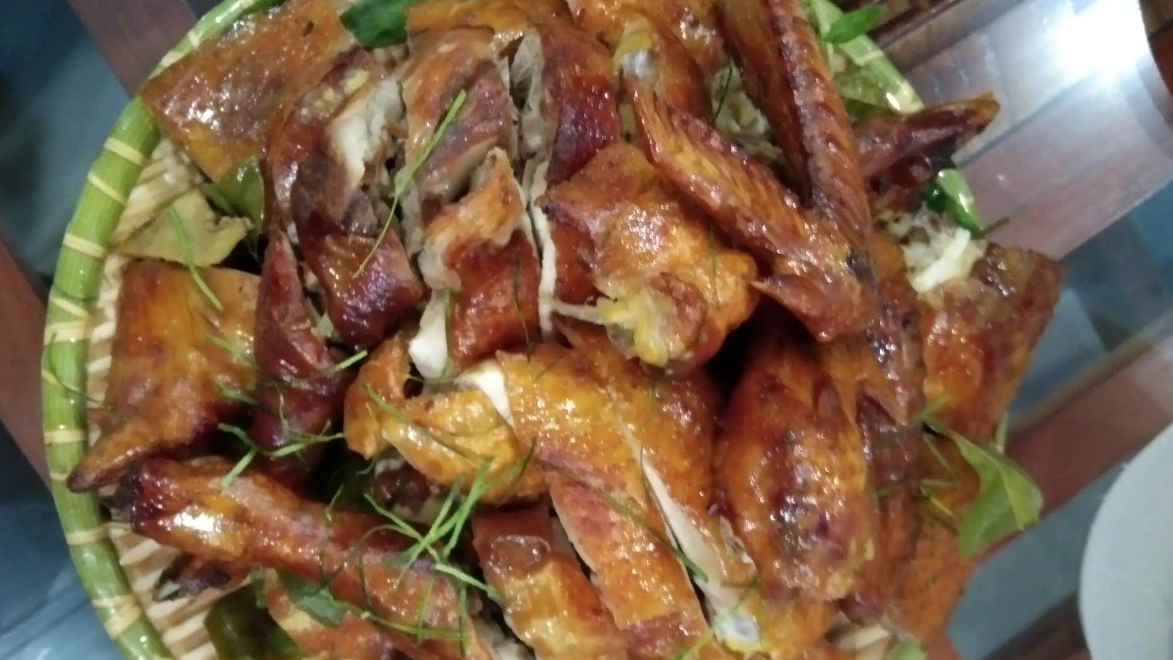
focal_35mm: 36
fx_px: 1120
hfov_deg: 55.3
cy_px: 410
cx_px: 560
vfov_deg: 32.7
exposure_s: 1/14
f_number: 2.2
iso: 800
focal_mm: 3.65
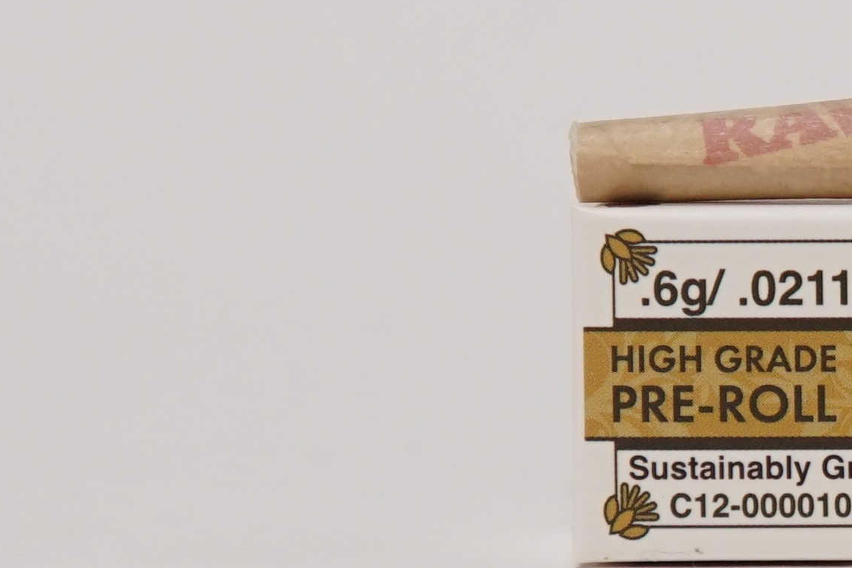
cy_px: 295
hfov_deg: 4.7
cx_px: 1401
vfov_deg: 3.2
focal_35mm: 435
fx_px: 10294
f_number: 9
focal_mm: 84
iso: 800
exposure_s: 1/13
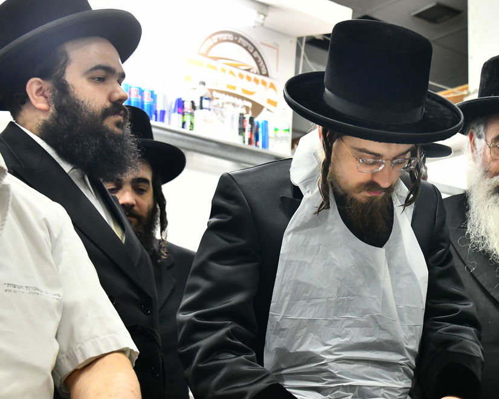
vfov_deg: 21.9
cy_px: 215
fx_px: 1034
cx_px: 375
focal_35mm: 70
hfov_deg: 26.8
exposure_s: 1/125
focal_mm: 44
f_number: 5
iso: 1600
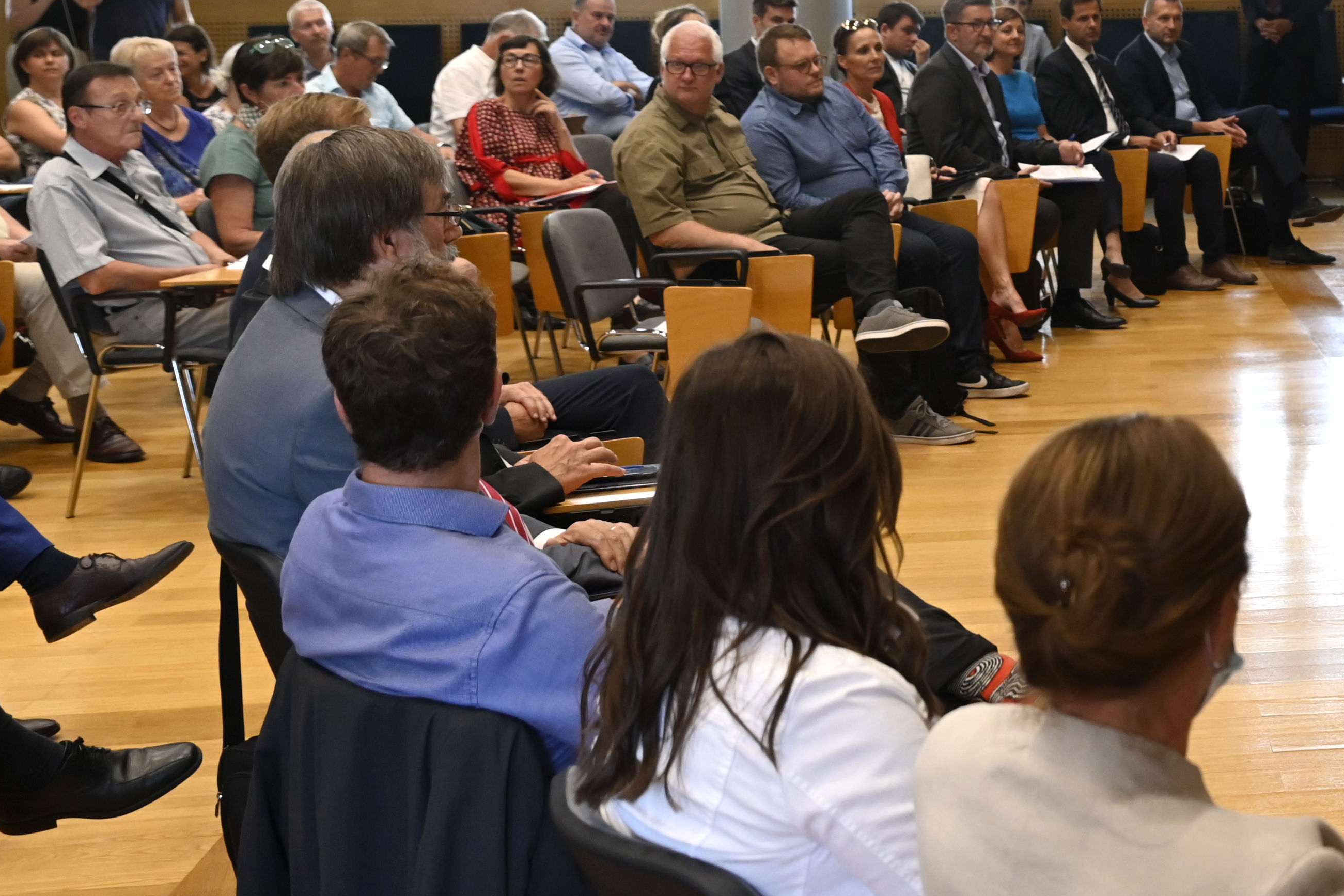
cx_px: 1508
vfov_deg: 18.7
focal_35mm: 72
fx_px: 2688
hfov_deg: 25.8
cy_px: 145
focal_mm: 31
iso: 2000
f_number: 3.5
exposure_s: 1/200
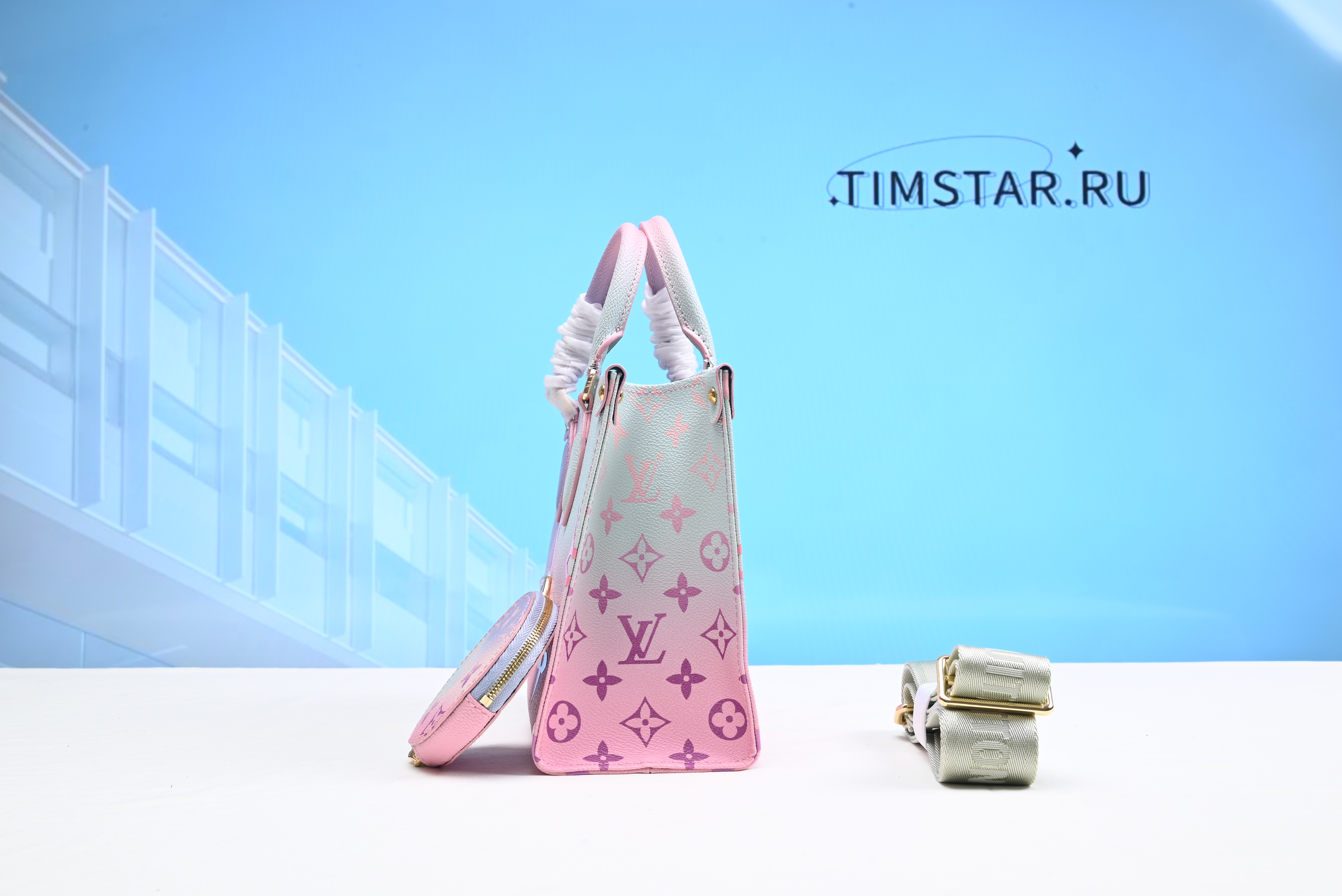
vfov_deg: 36.9
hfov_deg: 53.1
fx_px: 1342
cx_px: 671
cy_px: 448
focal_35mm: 36
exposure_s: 1/2
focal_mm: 36
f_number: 16
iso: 100
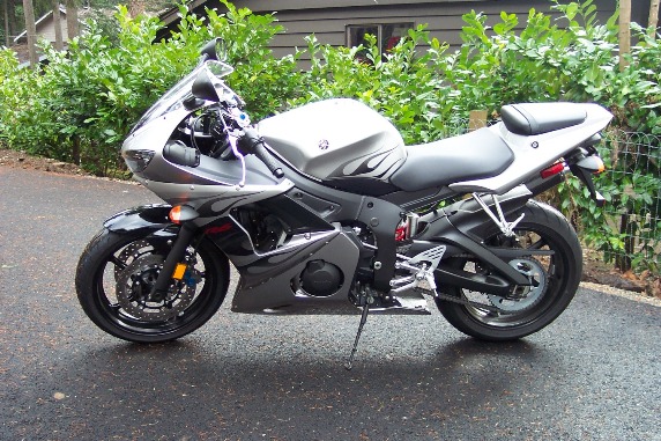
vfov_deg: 35.0
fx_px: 697
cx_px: 330
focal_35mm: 38
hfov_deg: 50.7
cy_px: 220
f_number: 2.8
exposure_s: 1/90
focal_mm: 8
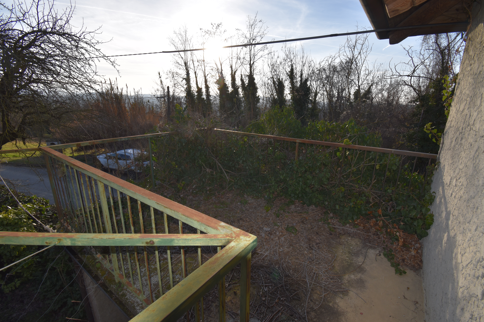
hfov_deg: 100.4
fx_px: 202
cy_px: 161
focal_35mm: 15
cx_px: 242
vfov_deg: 77.3
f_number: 9
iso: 100
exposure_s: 1/200
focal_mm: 10
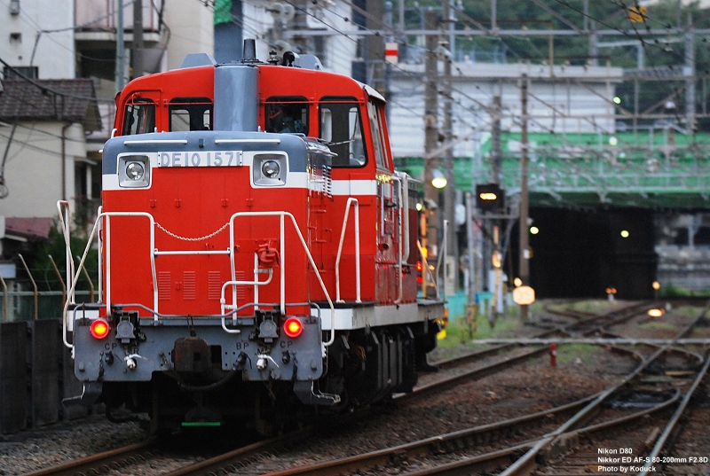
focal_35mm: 180
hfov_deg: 11.4
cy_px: 238
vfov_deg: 7.7
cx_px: 355
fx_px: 3557
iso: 800
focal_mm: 120
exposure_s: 1/60
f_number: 2.8
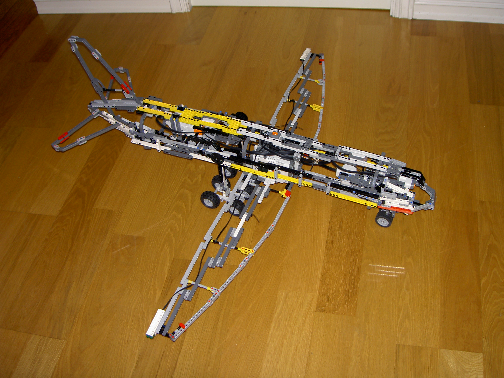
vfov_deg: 36.8
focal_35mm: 39
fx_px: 568
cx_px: 252
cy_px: 189
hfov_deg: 47.9
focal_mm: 8
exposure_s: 1/60
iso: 100
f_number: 2.8
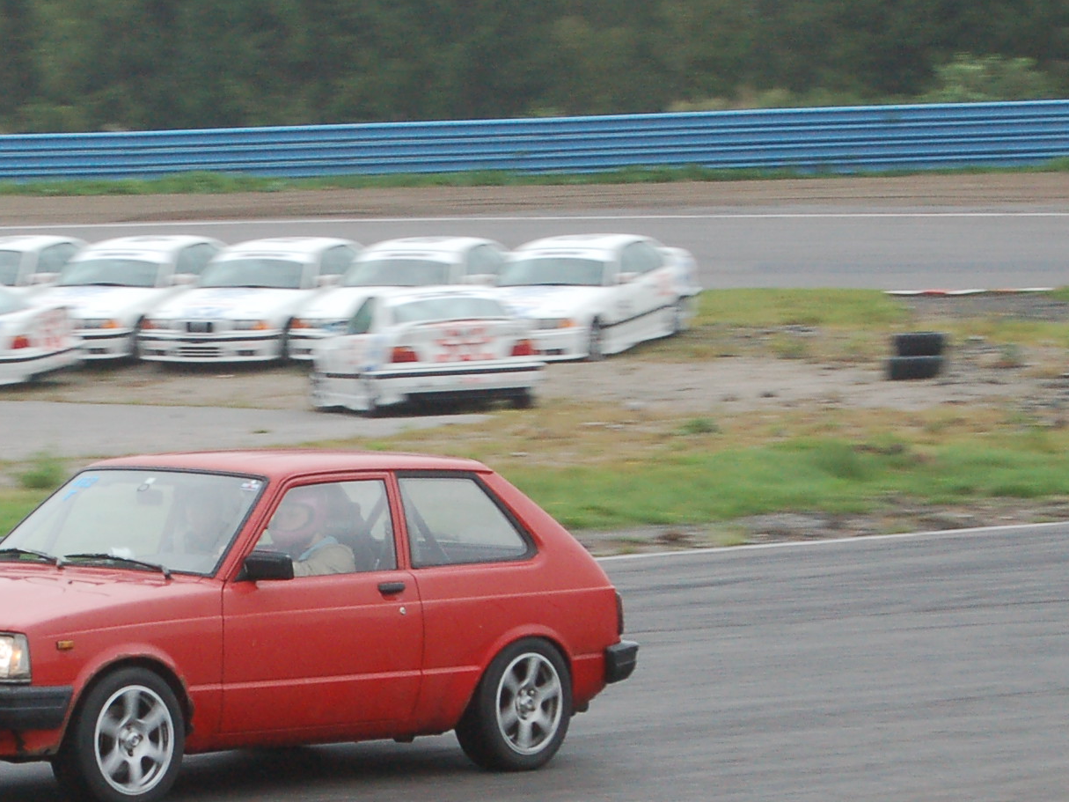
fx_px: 6058
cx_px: 147
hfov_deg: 10.0
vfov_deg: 7.6
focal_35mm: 196
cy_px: 633
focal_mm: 55
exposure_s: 1/250
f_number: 5.6
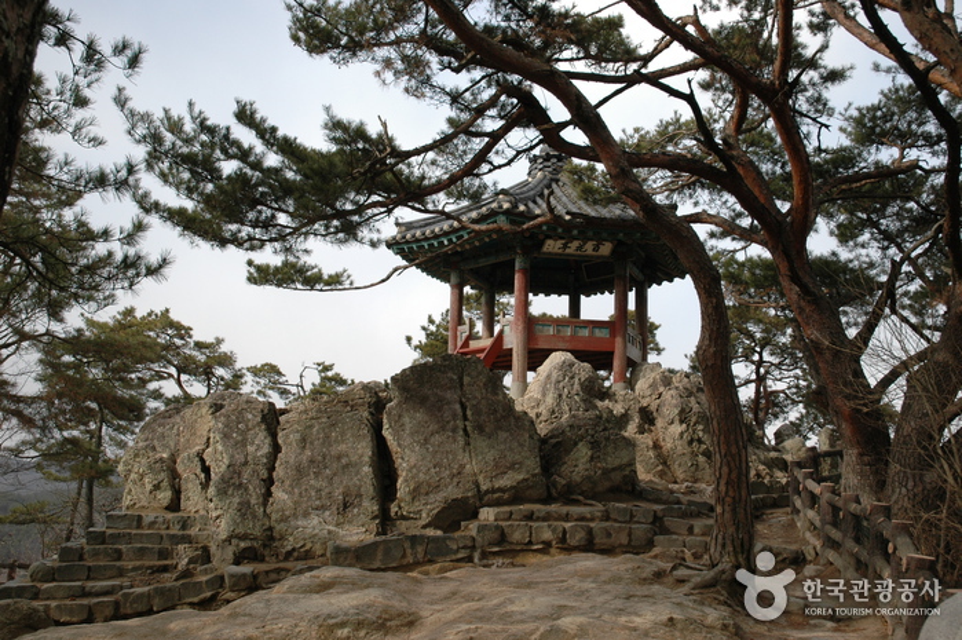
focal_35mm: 38
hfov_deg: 51.3
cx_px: 481
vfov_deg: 35.4
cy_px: 320
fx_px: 1001
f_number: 9
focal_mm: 25
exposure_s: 1/250
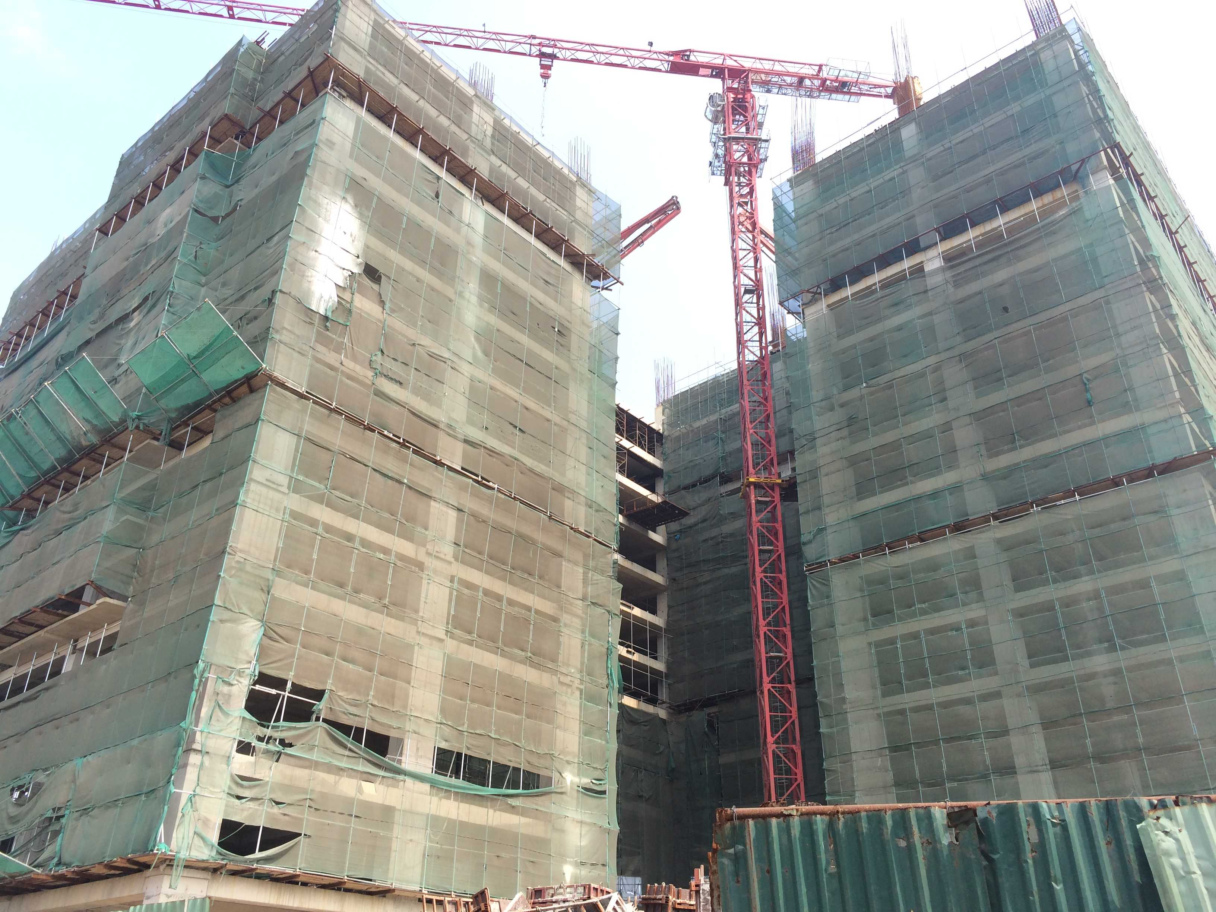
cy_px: 456
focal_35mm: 30
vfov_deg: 46.8
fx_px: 1054
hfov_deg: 60.0
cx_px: 608
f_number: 2.2
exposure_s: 1/604
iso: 32
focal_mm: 4.12
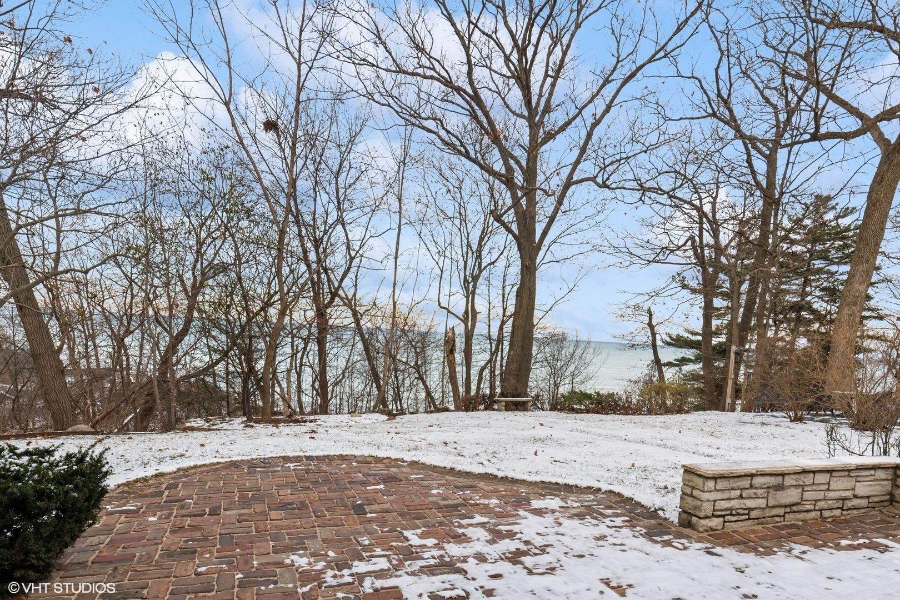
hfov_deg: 85.4
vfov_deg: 63.2
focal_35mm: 20
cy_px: 300
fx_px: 487
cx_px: 450
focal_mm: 13
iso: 200
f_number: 9
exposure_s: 1/80
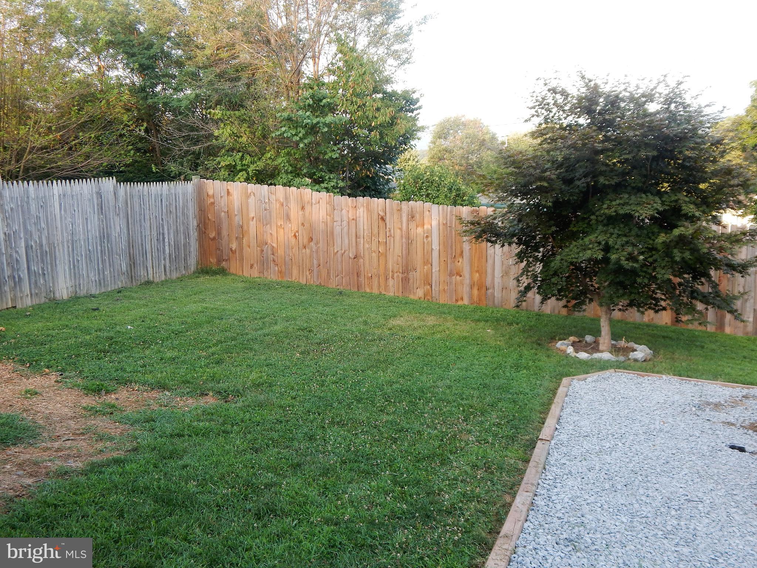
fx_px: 744
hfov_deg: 54.0
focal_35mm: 34
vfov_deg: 41.8
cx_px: 378
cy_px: 284
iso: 125
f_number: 3.3
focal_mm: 6.1
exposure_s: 1/100
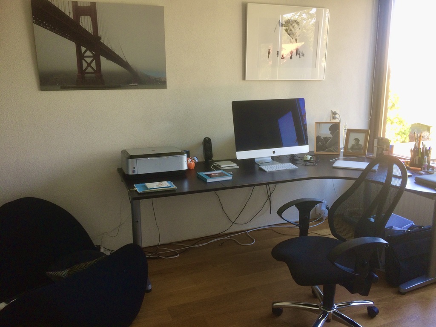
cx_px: 218
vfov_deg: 48.2
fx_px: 365
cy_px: 164
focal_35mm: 29
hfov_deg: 61.7
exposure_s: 1/50
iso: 40
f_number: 2.2
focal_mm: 4.15
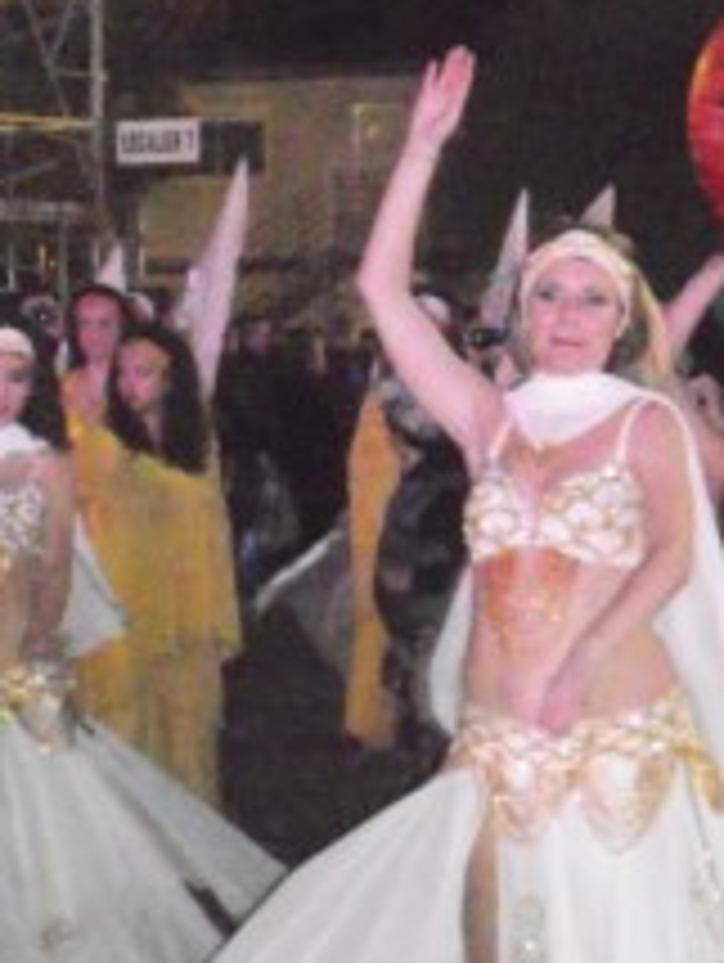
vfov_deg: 15.6
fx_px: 3507
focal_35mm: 126
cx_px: 452
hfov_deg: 11.8
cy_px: 594
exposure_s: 1/30
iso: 1600
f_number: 4.8
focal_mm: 9.8
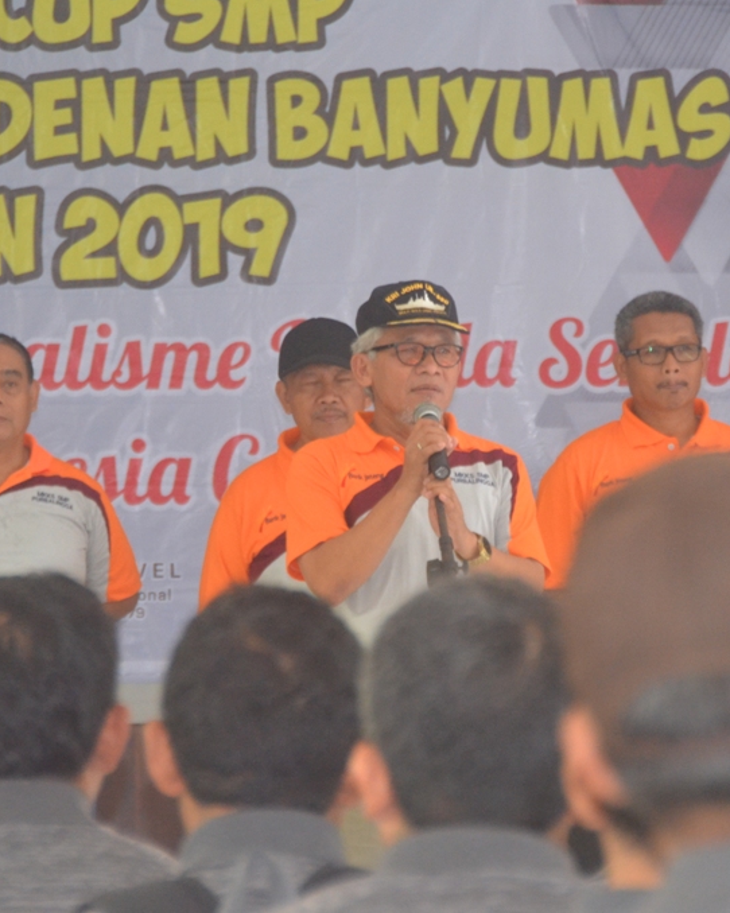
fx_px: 7746
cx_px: 438
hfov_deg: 5.4
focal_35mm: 287
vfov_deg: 6.7
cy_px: 456
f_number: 5.6
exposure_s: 1/60
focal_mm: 135
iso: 2000
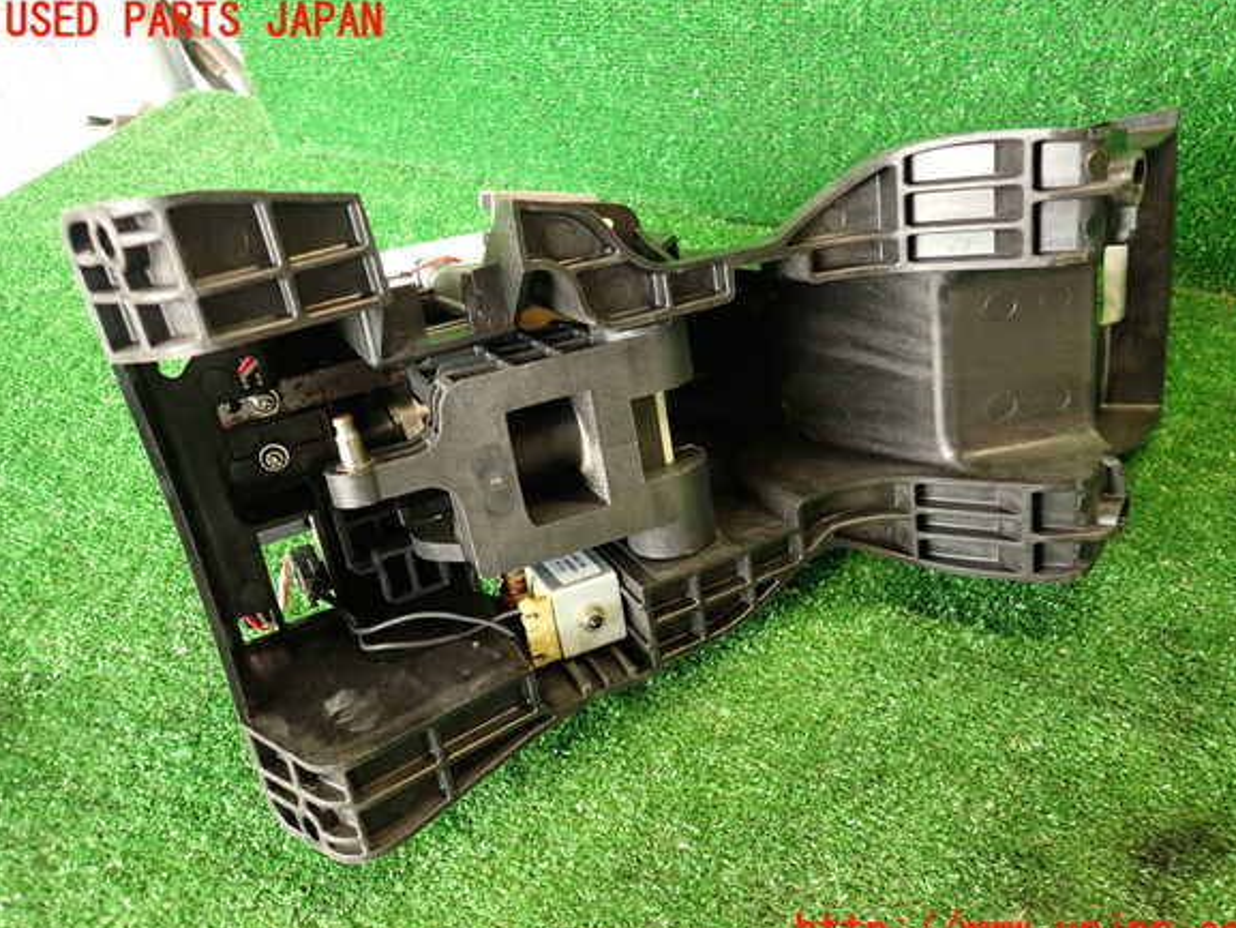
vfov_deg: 53.1
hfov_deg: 67.3
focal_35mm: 26
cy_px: 478
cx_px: 636
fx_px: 929
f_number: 2
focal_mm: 4.5
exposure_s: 1/30
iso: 250
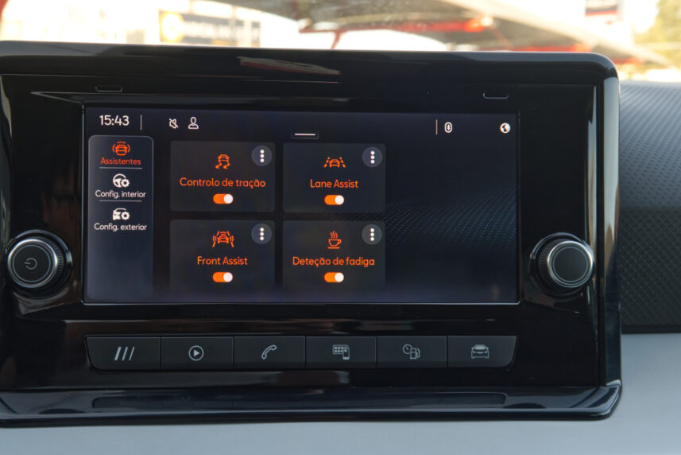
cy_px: 246
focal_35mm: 43
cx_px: 299
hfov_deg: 45.3
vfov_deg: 31.2
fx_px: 814
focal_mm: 24.2
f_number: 7.1
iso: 2000
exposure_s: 1/160
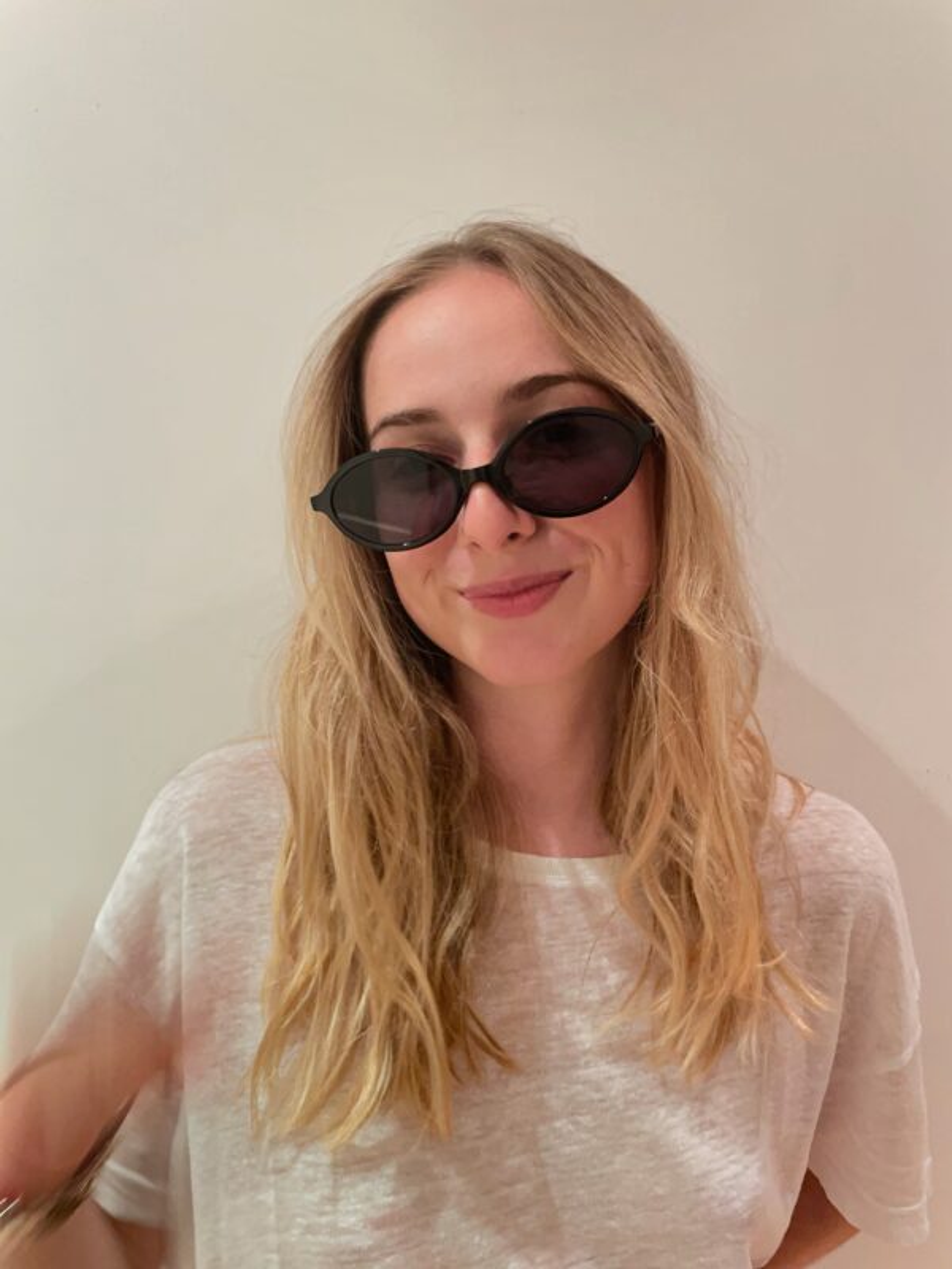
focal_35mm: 26
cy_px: 634
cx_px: 476
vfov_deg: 67.3
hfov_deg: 53.1
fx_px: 953
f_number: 1.6
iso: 320
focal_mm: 4.2
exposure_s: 1/50
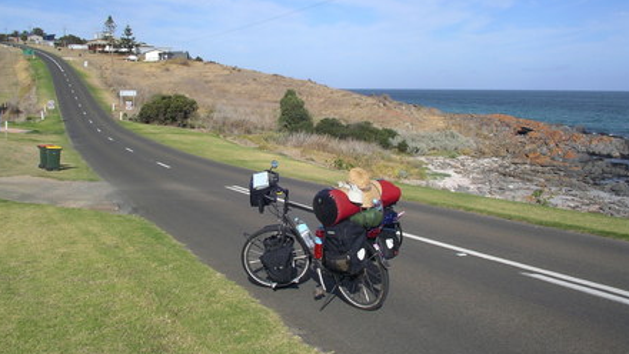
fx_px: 684
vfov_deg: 29.0
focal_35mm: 41
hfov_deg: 49.4
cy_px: 167
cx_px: 316
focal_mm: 5.7
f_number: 6.9
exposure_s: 1/200
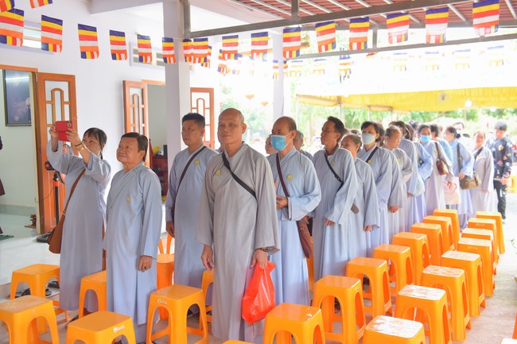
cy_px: 172
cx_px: 258
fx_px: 546
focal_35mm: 38
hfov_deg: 50.7
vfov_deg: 35.0
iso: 800
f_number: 3.2
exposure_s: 1/100
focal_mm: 38
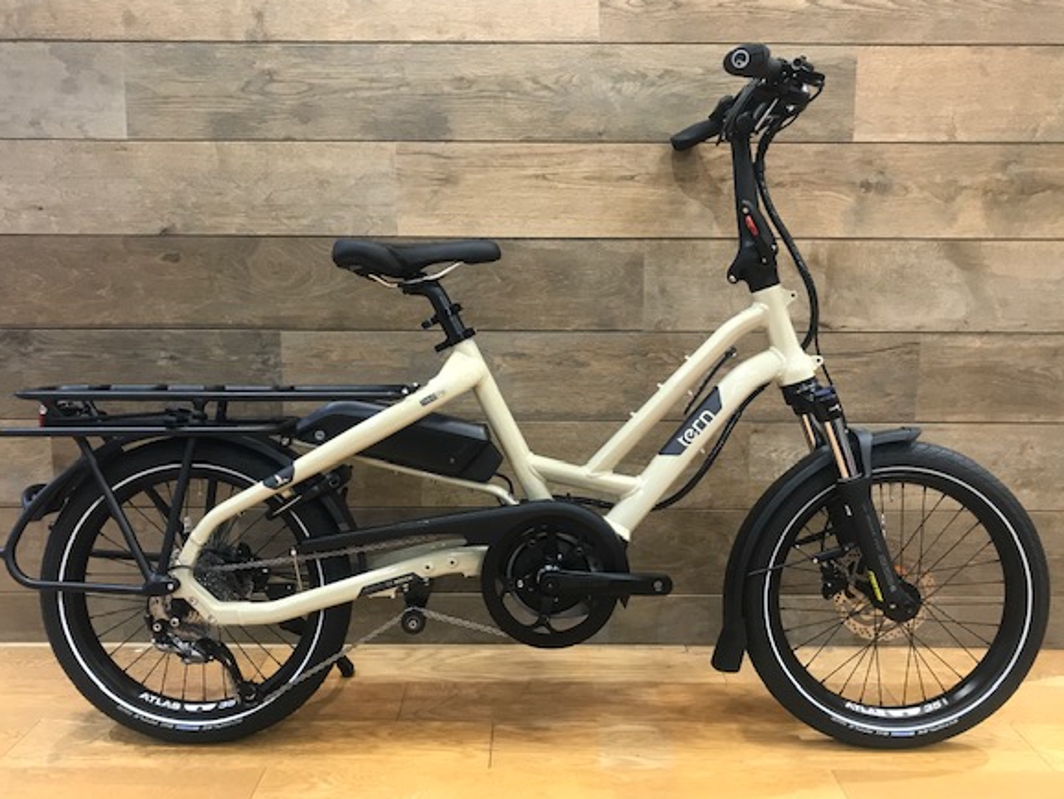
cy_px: 388
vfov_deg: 45.5
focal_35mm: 31
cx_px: 534
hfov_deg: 58.3
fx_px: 953
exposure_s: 1/20
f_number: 1.8
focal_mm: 3.99
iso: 40
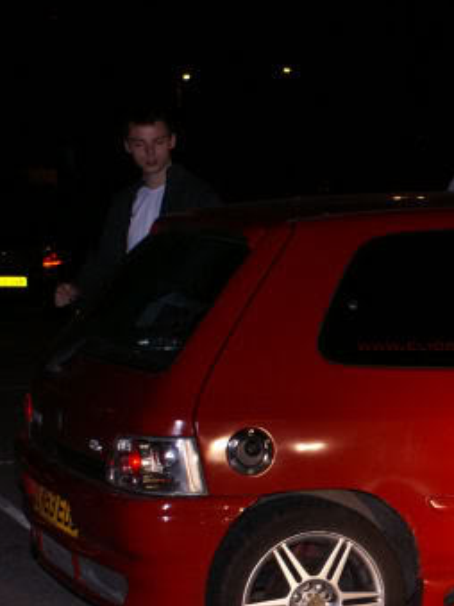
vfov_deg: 16.5
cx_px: 601
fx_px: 2085
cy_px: 425
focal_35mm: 119
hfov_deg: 12.0
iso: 400
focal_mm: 35
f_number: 5.6
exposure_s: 1/60
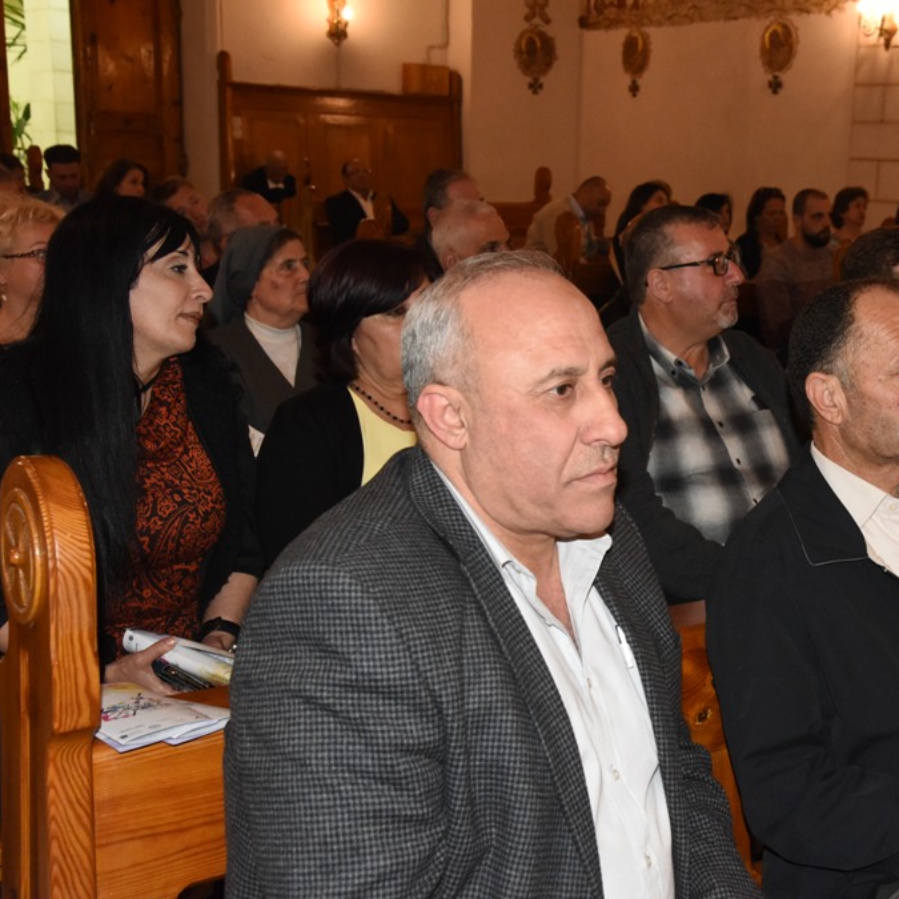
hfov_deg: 34.2
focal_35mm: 49
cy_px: 453
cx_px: 634
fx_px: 1440
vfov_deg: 34.7
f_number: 8
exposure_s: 1/60
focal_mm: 38
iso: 5000
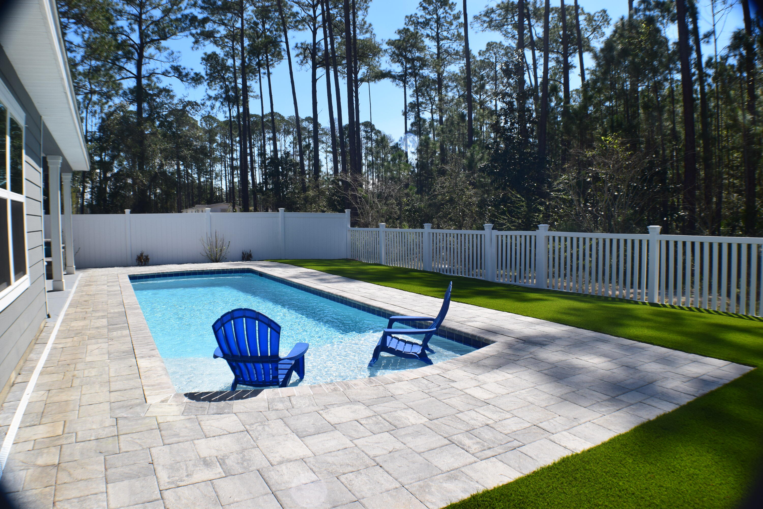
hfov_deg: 59.5
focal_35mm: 32
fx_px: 668
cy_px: 254
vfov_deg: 41.7
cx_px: 382
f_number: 11
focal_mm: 21
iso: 360
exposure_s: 1/500
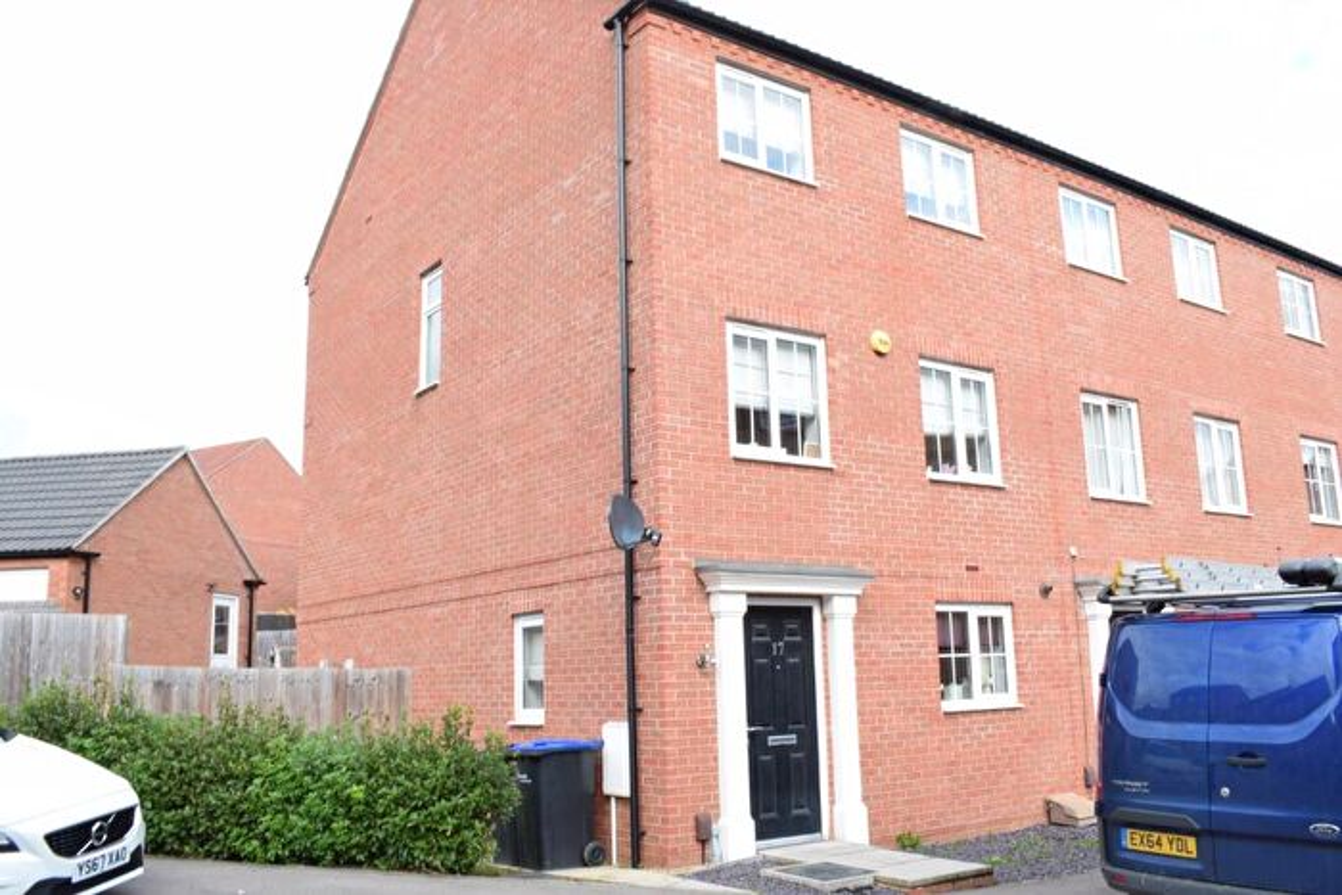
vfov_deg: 41.7
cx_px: 671
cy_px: 448
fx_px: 1174
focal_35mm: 32
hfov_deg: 59.5
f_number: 25
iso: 100
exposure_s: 1/6
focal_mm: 21
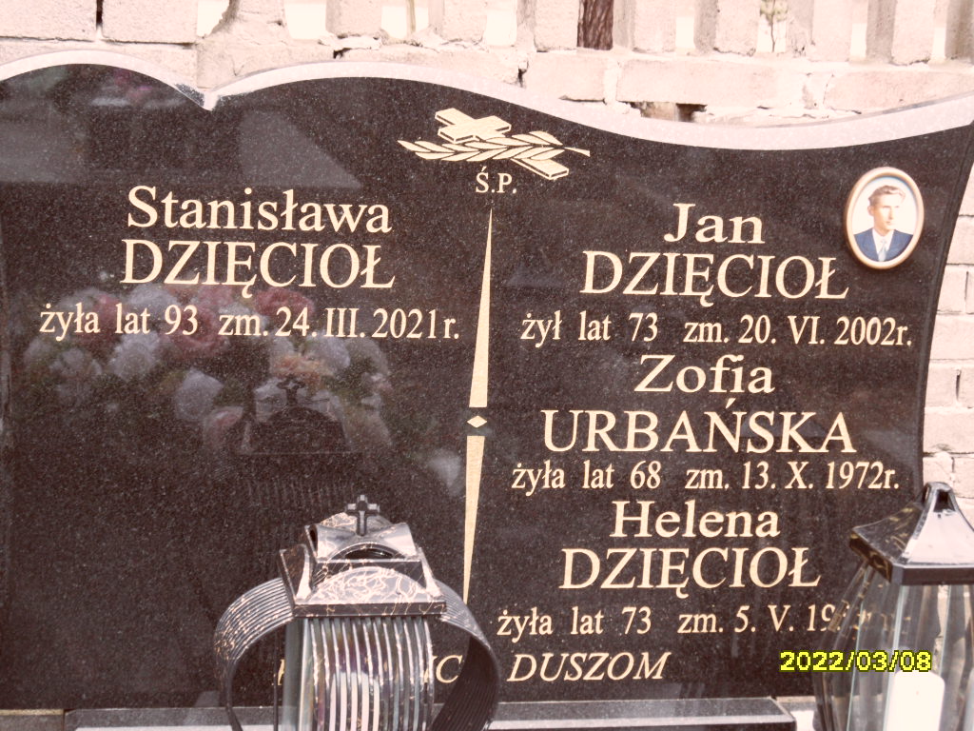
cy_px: 366
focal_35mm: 80
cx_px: 487
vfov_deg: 18.4
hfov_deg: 24.4
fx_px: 2251
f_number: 4.2
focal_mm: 13.2
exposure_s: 1/45
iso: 120
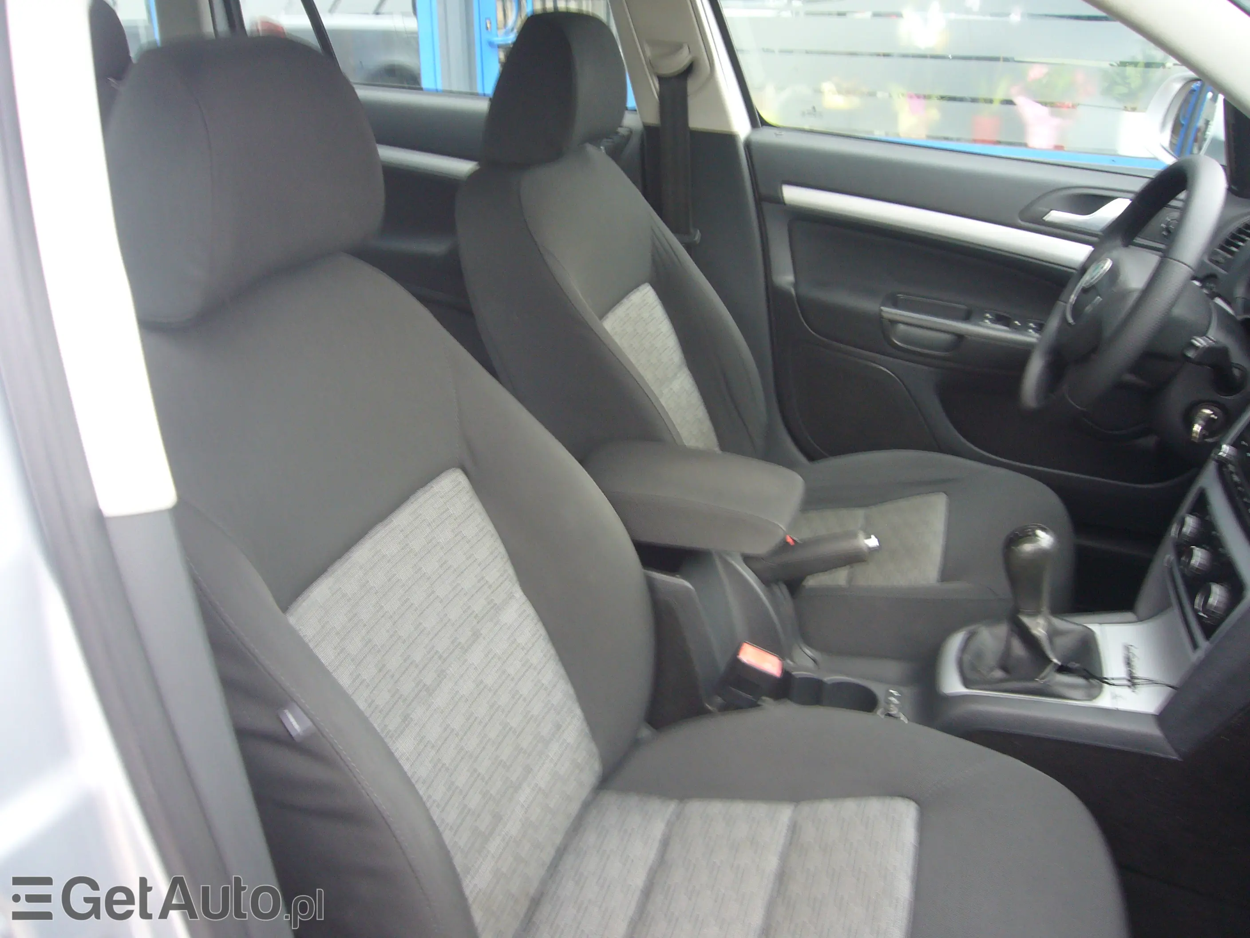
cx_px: 625
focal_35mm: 28
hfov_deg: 63.4
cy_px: 469
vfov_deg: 49.7
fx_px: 1011
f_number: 2.8
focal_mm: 4.6
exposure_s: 1/15
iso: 100
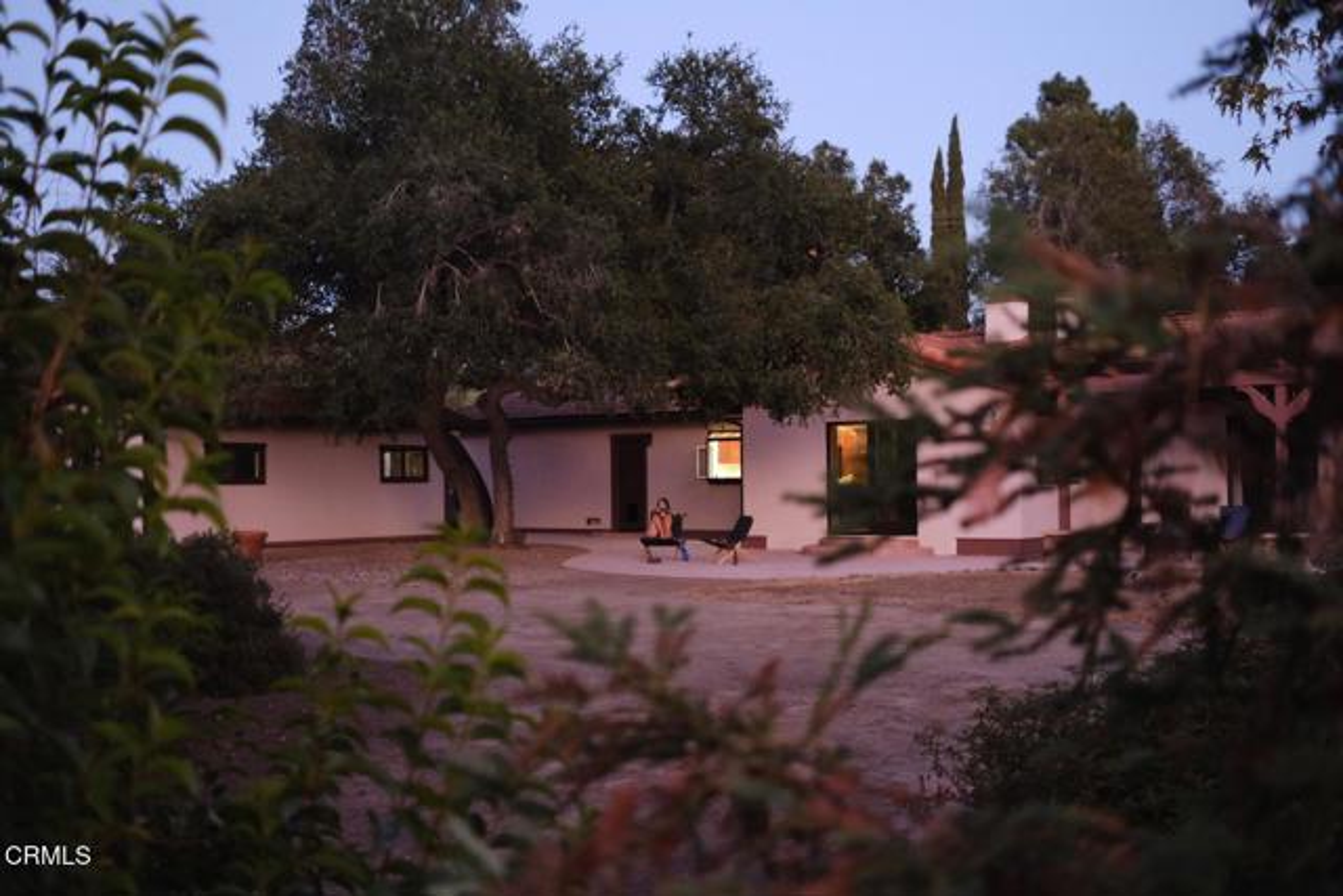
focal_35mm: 41
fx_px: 1530
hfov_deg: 47.4
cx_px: 672
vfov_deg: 32.6
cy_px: 448
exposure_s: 1/28
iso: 3200
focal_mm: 27
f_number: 2.8
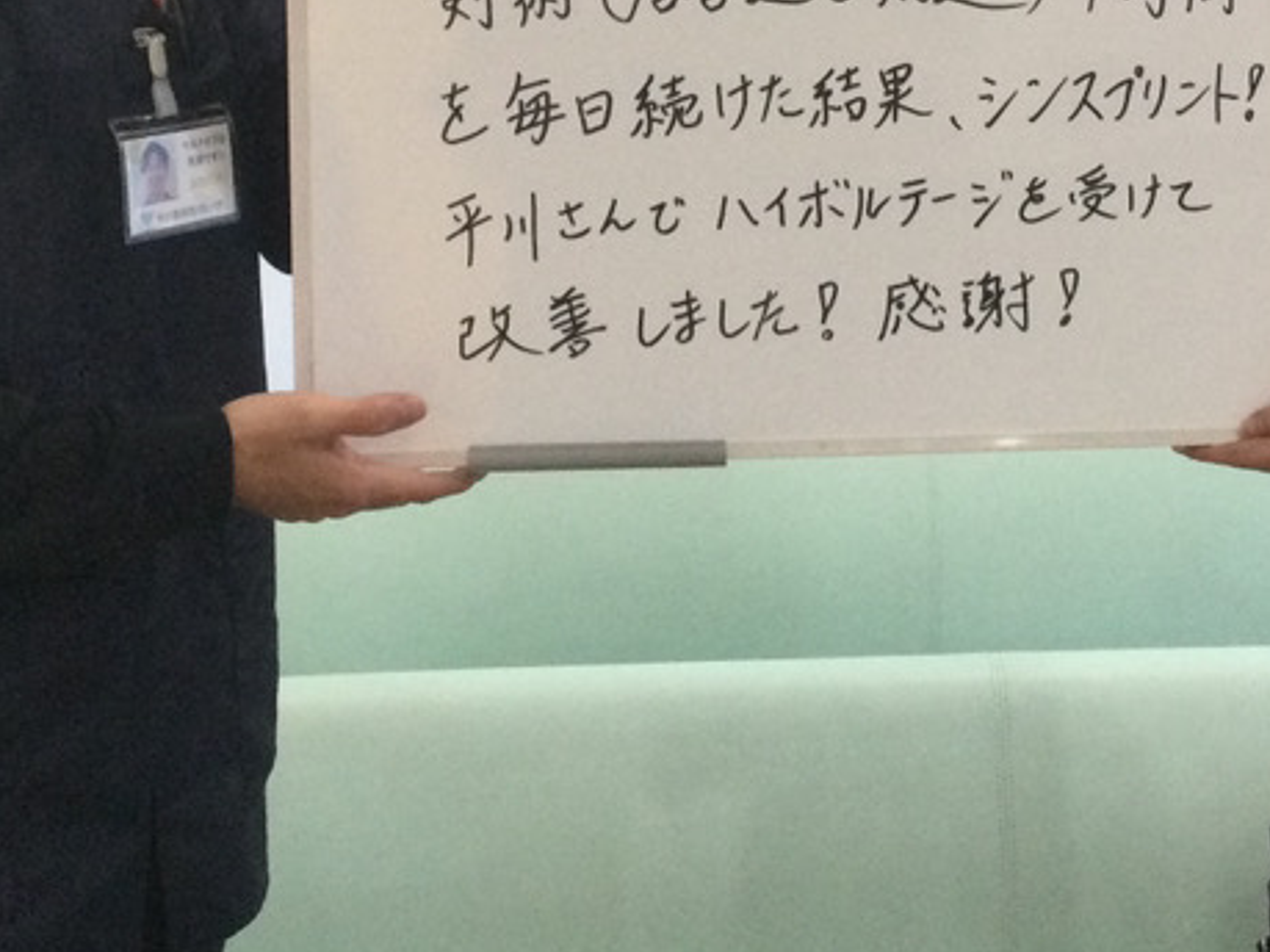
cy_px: 14
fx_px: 2971
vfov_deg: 17.8
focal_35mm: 81
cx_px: 883
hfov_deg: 24.0
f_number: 2.4
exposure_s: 1/30
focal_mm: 3.3
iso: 125
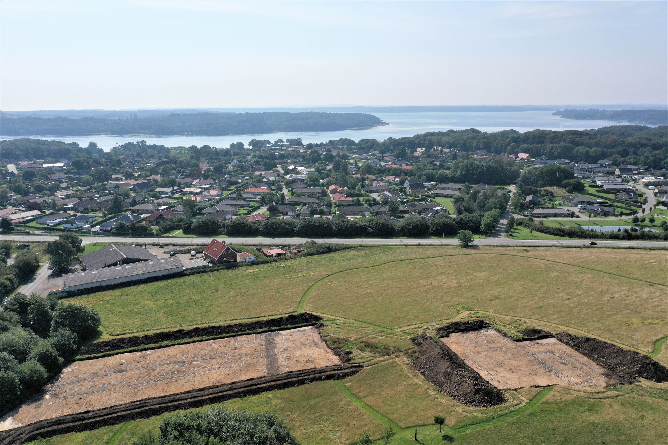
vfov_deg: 46.4
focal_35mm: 28
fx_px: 520
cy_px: 222
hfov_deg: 65.5
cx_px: 334
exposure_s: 1/800
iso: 100
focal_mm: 10.26
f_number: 6.3
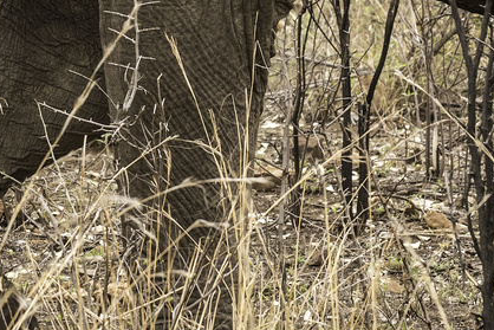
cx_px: 149
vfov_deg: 3.5
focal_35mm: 387
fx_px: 5312
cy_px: -118
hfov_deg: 5.3
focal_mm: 100
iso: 1800
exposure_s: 1/400
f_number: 5.6
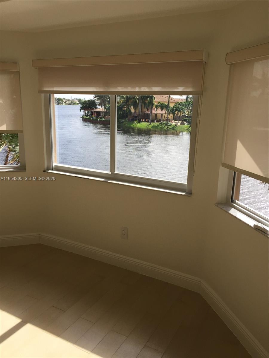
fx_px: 300
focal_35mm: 29
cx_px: 134
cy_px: 179
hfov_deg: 48.2
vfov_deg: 61.7
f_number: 2.2
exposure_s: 1/760
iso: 32
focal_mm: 4.15
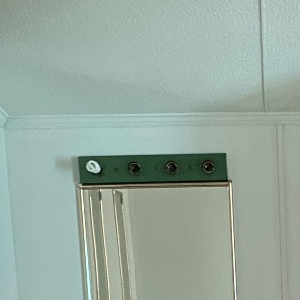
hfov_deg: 20.7
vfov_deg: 20.1
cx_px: 320
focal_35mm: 80
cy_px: 377
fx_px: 784
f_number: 1.8
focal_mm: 4.25
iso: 400
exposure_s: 1/8
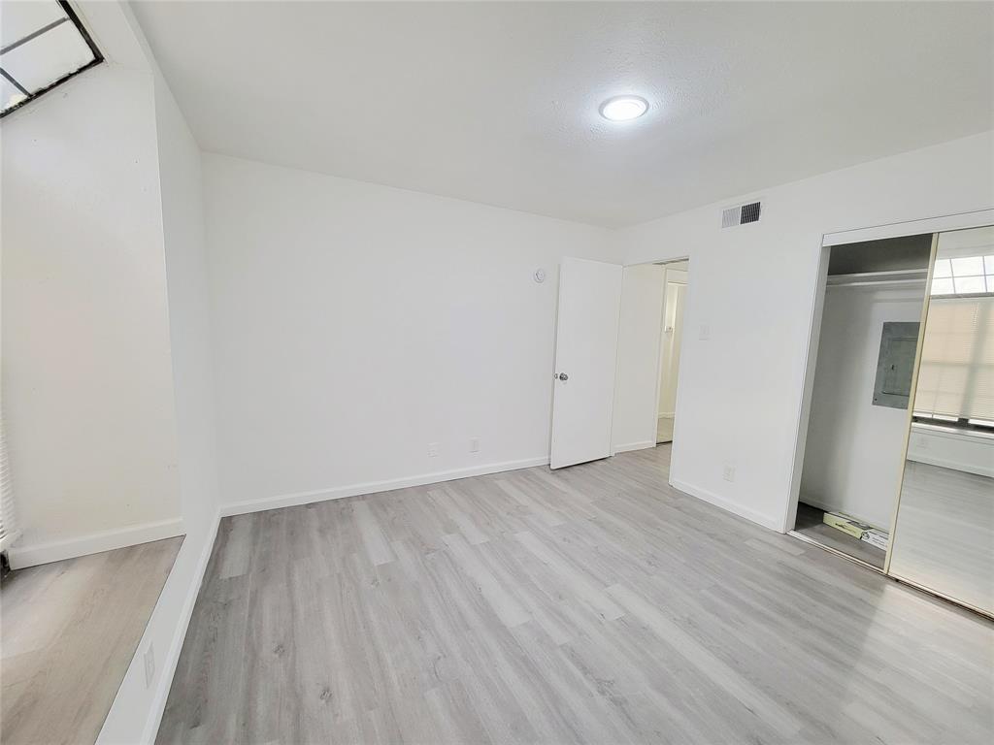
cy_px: 372
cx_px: 497
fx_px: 373
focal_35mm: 13
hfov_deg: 106.2
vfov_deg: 89.9
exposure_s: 1/60.2
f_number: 2.2
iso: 200
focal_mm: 2.2
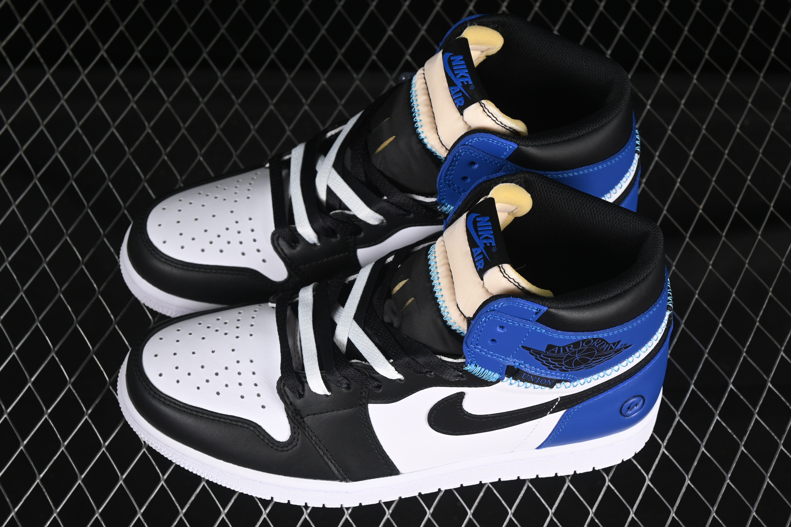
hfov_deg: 27.0
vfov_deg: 18.2
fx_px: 1648
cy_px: 264
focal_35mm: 75
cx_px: 396
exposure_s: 1/60
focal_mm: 50
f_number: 6.3
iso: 160
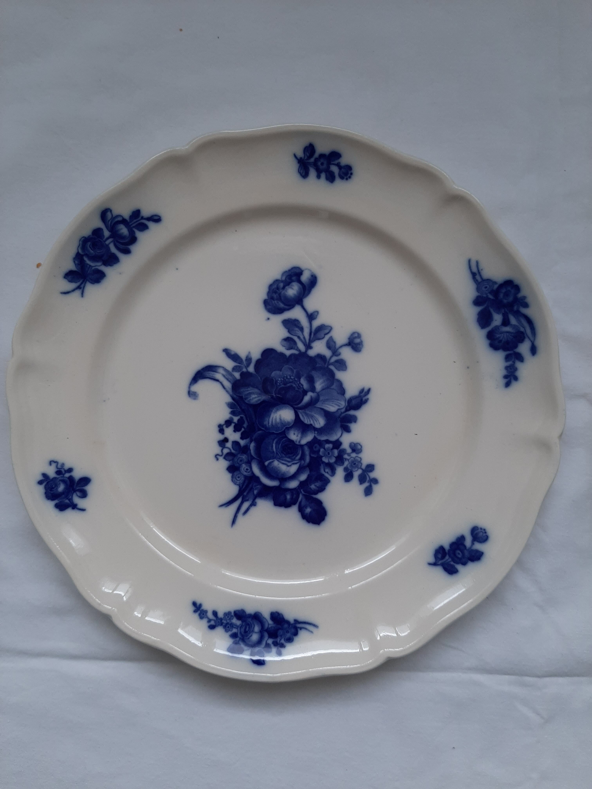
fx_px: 593
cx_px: 296
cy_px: 394
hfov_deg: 53.1
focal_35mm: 26
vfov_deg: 67.3
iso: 64
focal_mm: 3.93
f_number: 1.7
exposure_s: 1/50
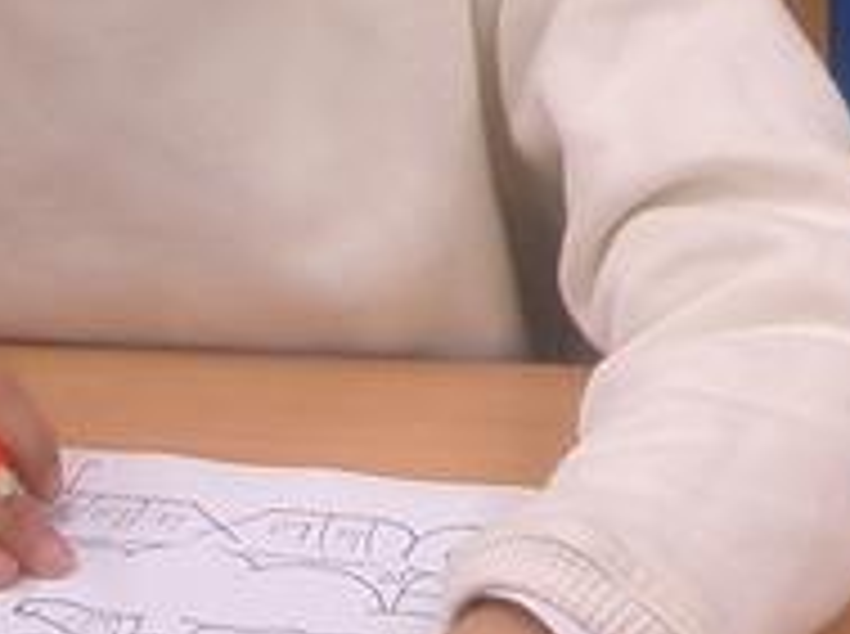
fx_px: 4264
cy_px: -207
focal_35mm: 174
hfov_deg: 11.2
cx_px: 989
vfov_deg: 8.4
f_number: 2.8
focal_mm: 6.8
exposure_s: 1/60
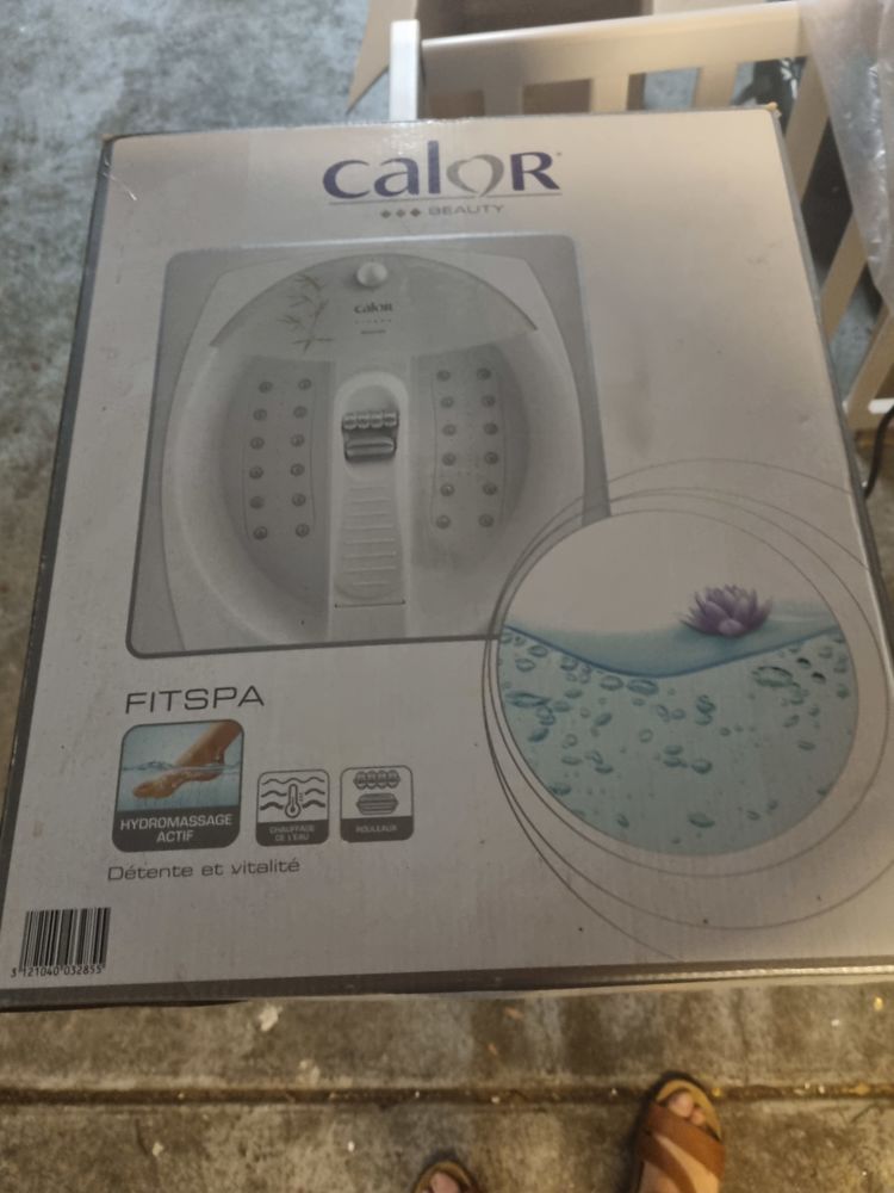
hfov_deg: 53.1
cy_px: 596
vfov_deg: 67.3
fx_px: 895
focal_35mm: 26
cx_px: 447
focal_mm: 5.4
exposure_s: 1/25
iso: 640
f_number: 1.8
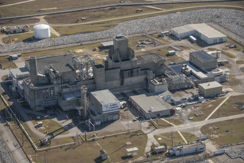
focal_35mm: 122
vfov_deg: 11.2
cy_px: 82
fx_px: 827
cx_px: 122
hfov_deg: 16.8
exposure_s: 1/800
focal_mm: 122
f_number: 7.1
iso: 250
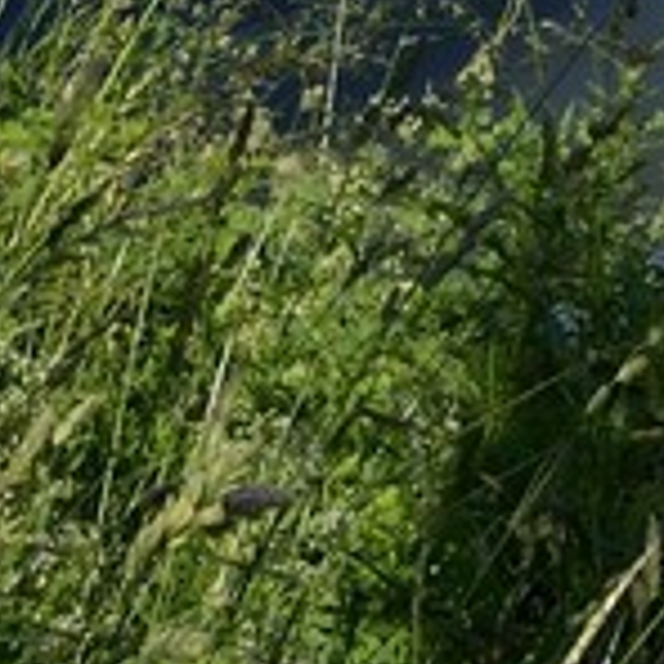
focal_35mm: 220
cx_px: 1510
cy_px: -2355
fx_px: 4774
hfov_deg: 7.5
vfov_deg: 6.1
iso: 400
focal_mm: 24
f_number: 13
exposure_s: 1/400
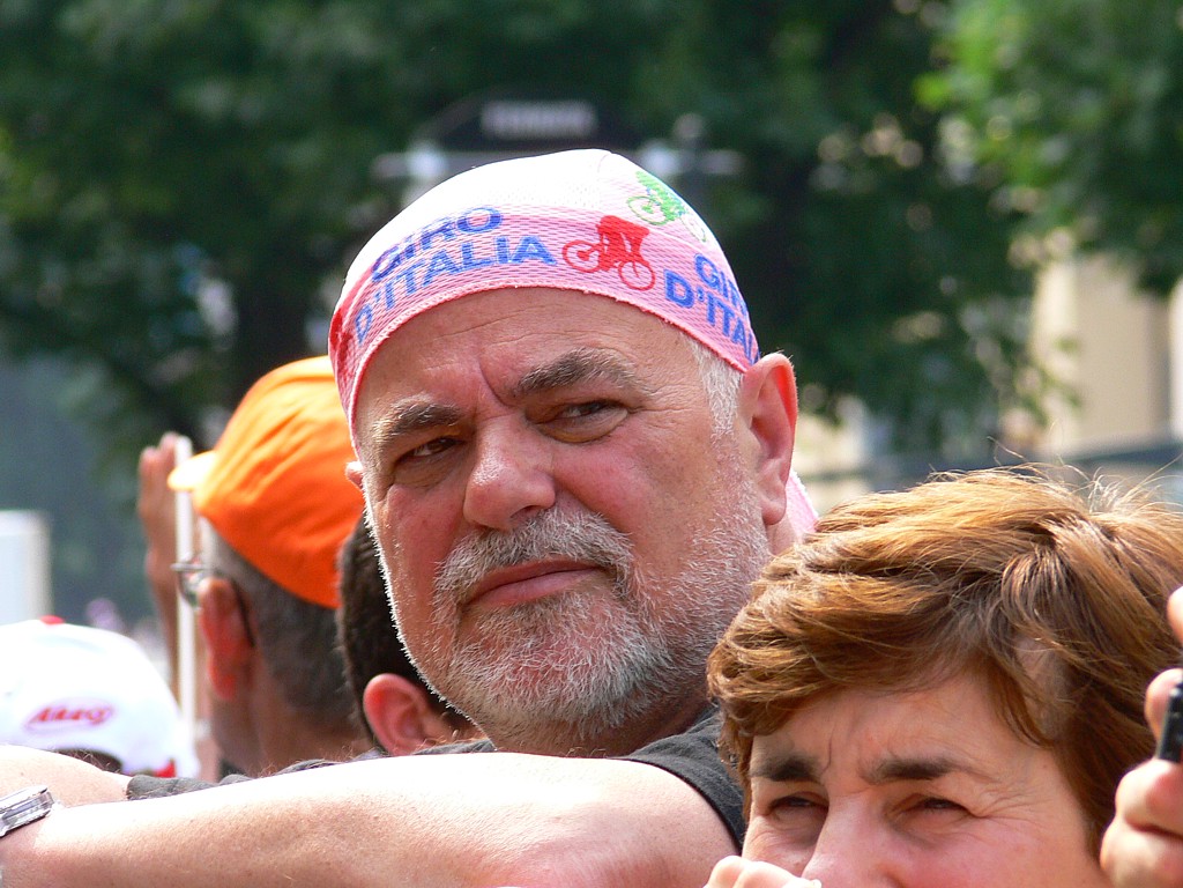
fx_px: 14114
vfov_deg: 3.6
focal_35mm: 413
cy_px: 444
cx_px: 592
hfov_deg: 4.8
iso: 100
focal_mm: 68.4
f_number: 5.6
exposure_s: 1/125
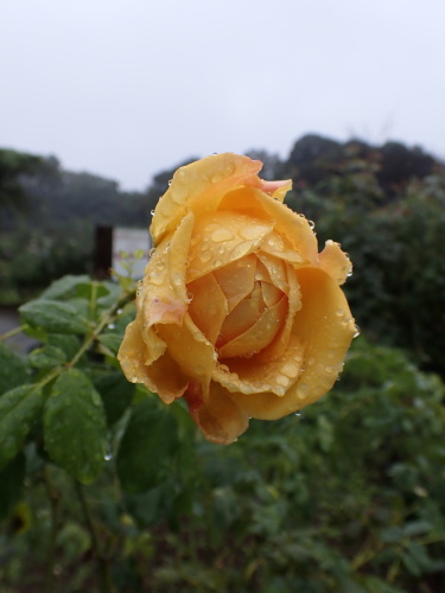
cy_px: 296
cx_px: 222
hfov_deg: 46.8
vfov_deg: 60.0
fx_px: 514
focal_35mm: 30
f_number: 3.2
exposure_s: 1/640
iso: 100
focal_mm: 5.4
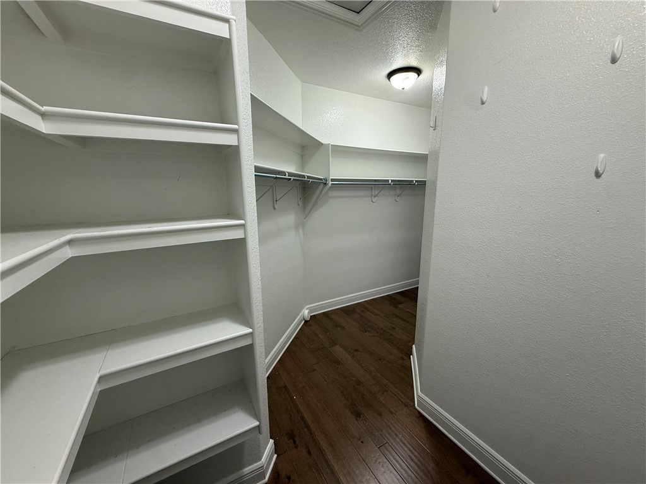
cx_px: 323
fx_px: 261
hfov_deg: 102.1
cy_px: 242
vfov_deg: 85.7
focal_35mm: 14
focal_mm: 2.22
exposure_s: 1/120
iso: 200
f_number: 2.2
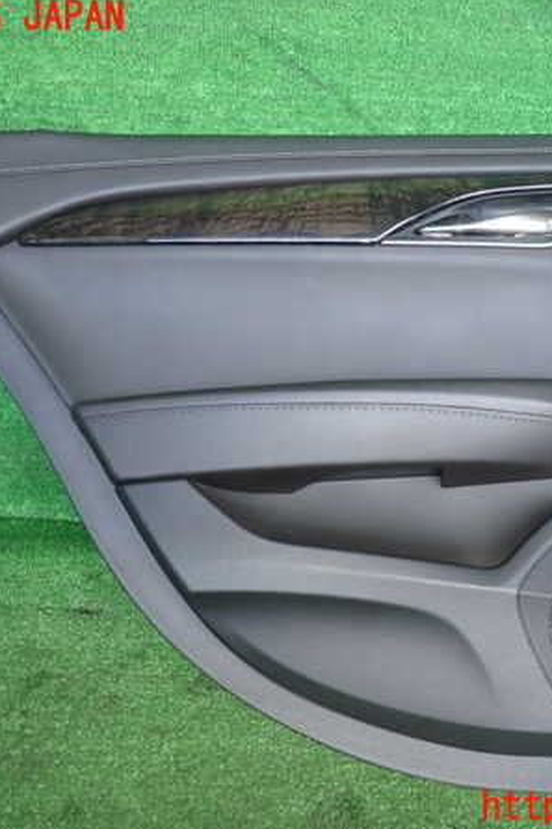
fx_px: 806
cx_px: 344
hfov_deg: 37.6
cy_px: 413
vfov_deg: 54.5
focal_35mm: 35
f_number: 2
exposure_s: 1/50
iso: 200
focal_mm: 4.5
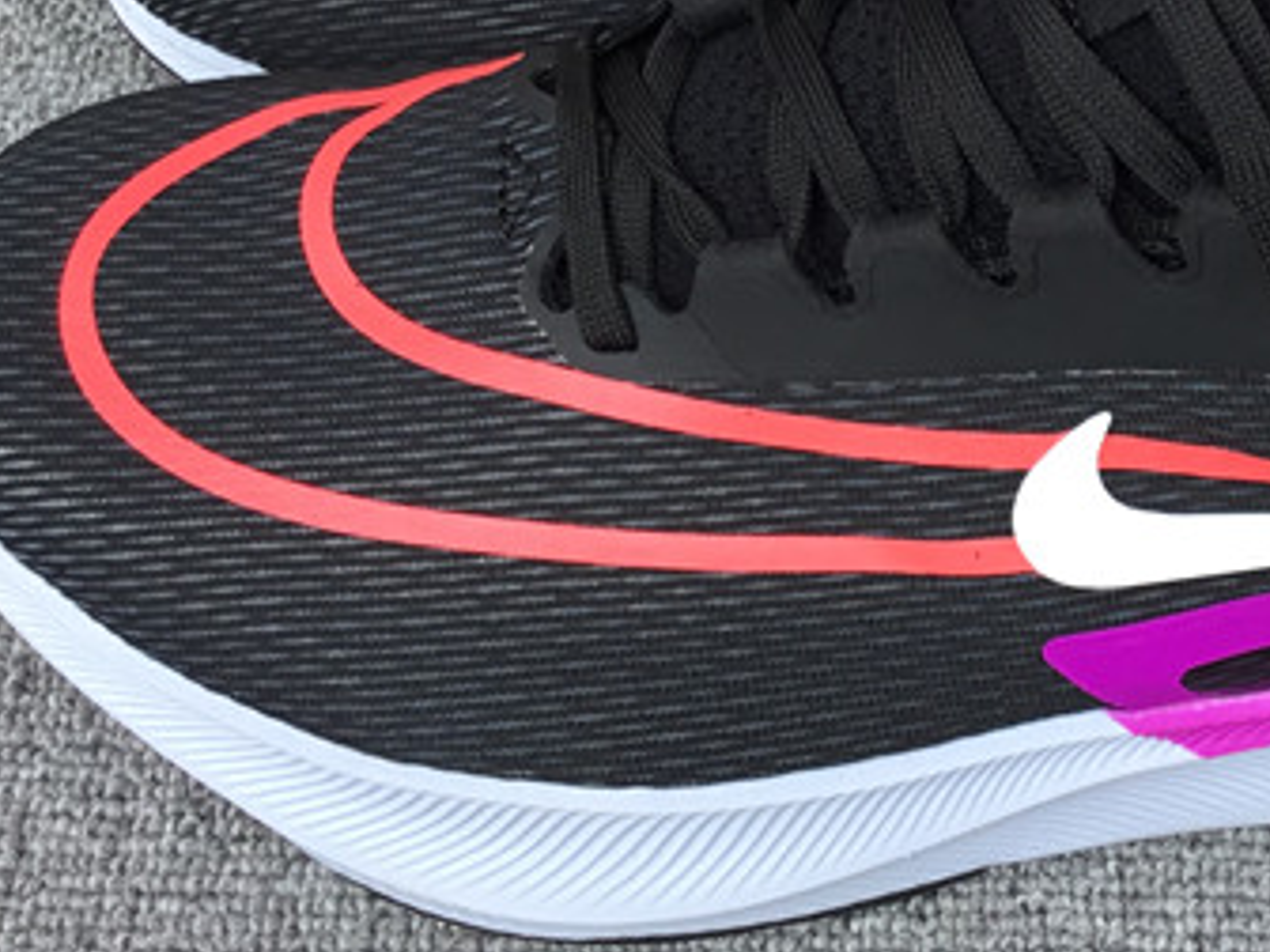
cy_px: 123
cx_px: 1085
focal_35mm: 83
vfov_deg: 17.6
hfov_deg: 23.1
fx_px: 3045
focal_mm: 3.3
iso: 25
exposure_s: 1/208
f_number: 2.4
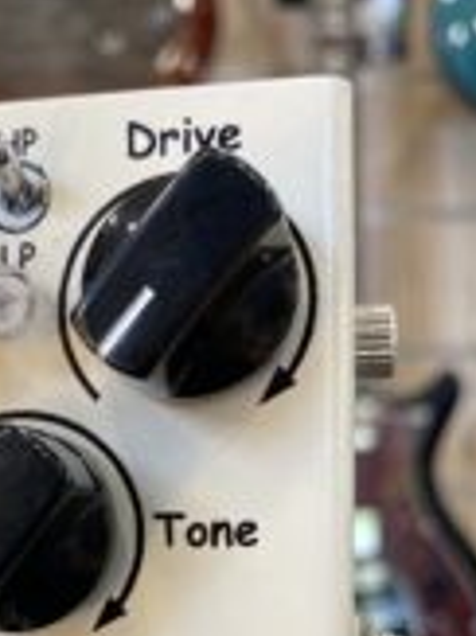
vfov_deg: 28.3
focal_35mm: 64
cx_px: 47
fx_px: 1175
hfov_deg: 22.3
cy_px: 648
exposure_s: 1/100
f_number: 1.8
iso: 80
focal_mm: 4.25
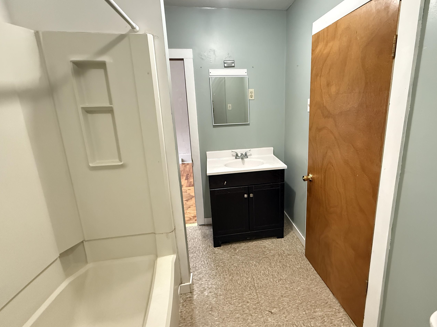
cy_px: 152
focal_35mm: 17
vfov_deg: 74.6
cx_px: 248
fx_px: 215
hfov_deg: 90.5
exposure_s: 1/60
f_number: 2.2
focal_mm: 2.22
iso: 1000
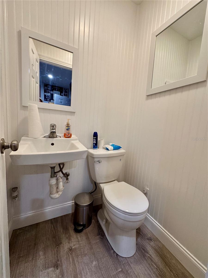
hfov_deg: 85.7
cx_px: 104
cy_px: 139
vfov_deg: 102.1
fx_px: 112
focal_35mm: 14
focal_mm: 2.22
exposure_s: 1/60
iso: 200
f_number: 2.2
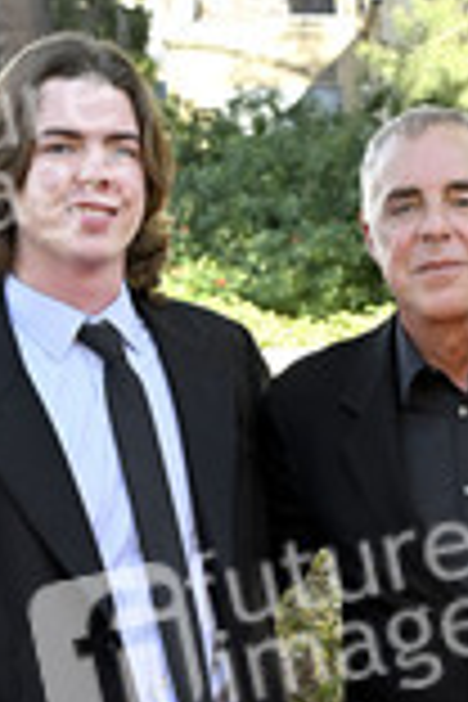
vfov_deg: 17.7
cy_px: 855
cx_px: 392
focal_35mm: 110
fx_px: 2145
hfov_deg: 12.4
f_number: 5.6
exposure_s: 1/320
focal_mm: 43
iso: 640
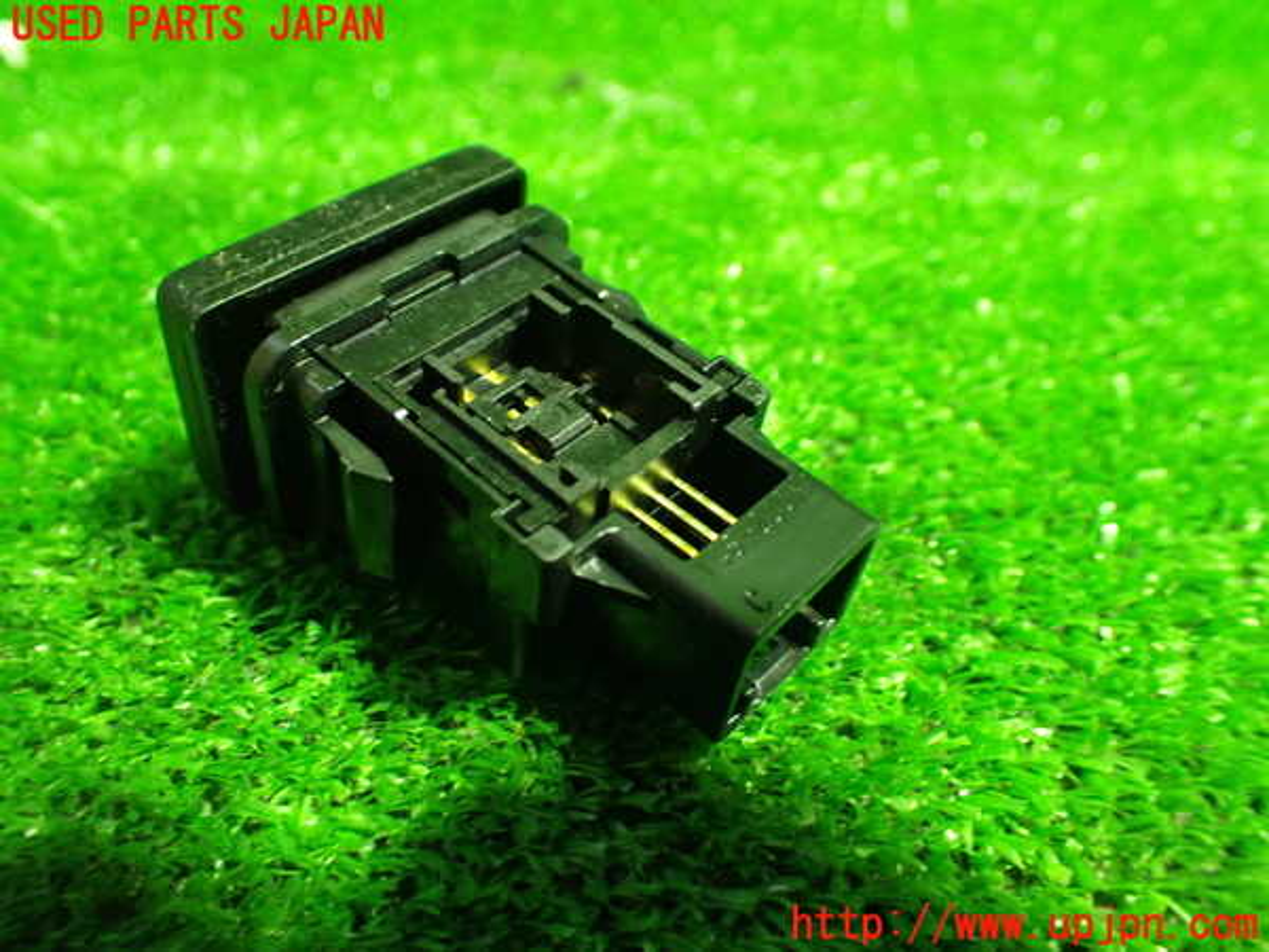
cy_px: 476
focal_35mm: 30
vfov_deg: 46.8
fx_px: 1100
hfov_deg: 60.0
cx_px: 634
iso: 800
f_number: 2.3
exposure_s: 1/30
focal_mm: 5.4
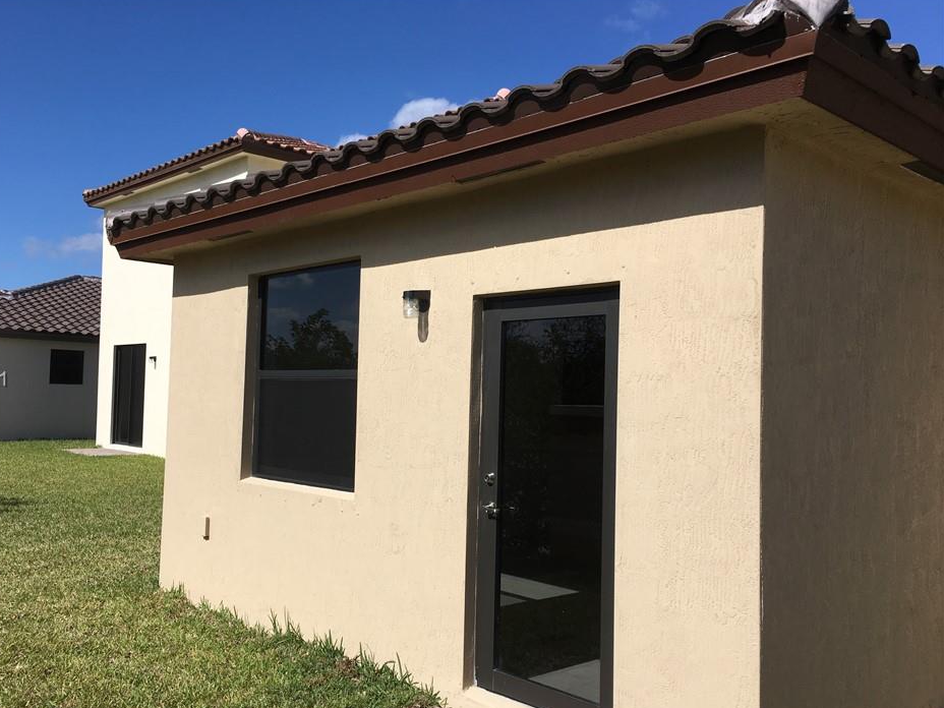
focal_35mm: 32
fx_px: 873
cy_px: 380
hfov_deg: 56.7
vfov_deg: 44.1
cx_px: 424
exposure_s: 1/2849
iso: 25
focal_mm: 4.15
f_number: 2.2
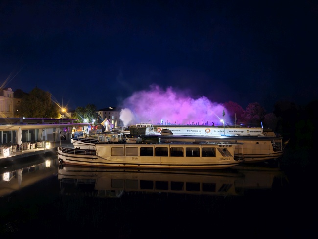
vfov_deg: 58.9
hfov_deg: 73.9
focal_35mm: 23
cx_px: 159
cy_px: 120
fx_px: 211
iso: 1600
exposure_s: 1/9.99
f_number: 1.8
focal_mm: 5.4
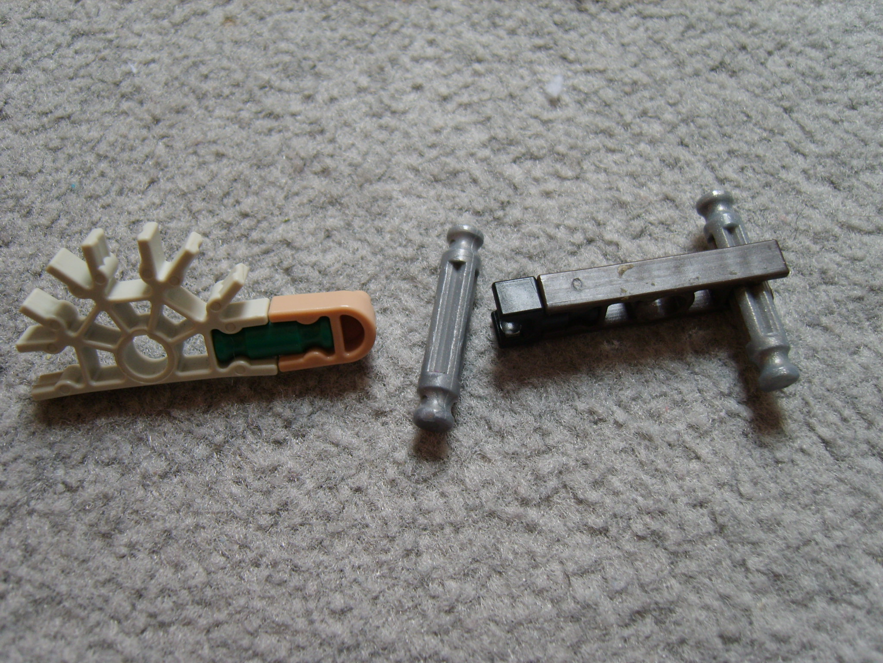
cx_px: 442
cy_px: 332
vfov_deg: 40.7
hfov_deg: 52.6
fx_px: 893
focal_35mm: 35
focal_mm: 7.4
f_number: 2.8
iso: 69
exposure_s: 1/30
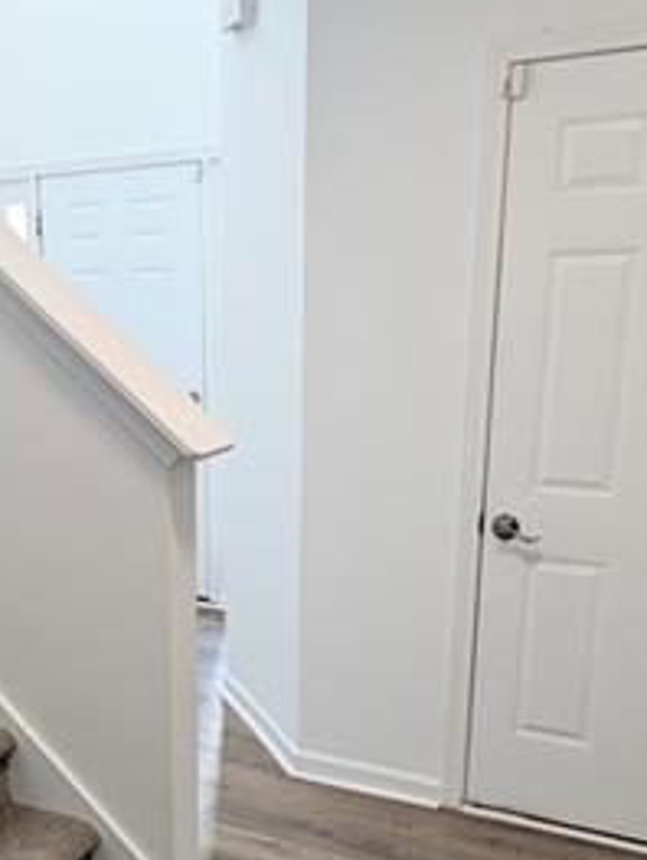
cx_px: 154
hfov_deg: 36.8
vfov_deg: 48.1
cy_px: 576
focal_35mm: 38
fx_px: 945
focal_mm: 1.95
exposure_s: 1/60
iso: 52
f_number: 2.2
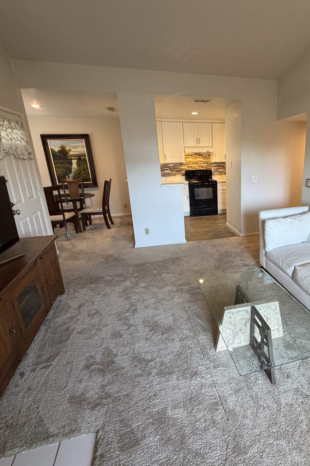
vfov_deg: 84.0
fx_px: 258
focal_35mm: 20
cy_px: 235
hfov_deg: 59.0
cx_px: 229
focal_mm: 2.22
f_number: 2.2
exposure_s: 1/120
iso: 320
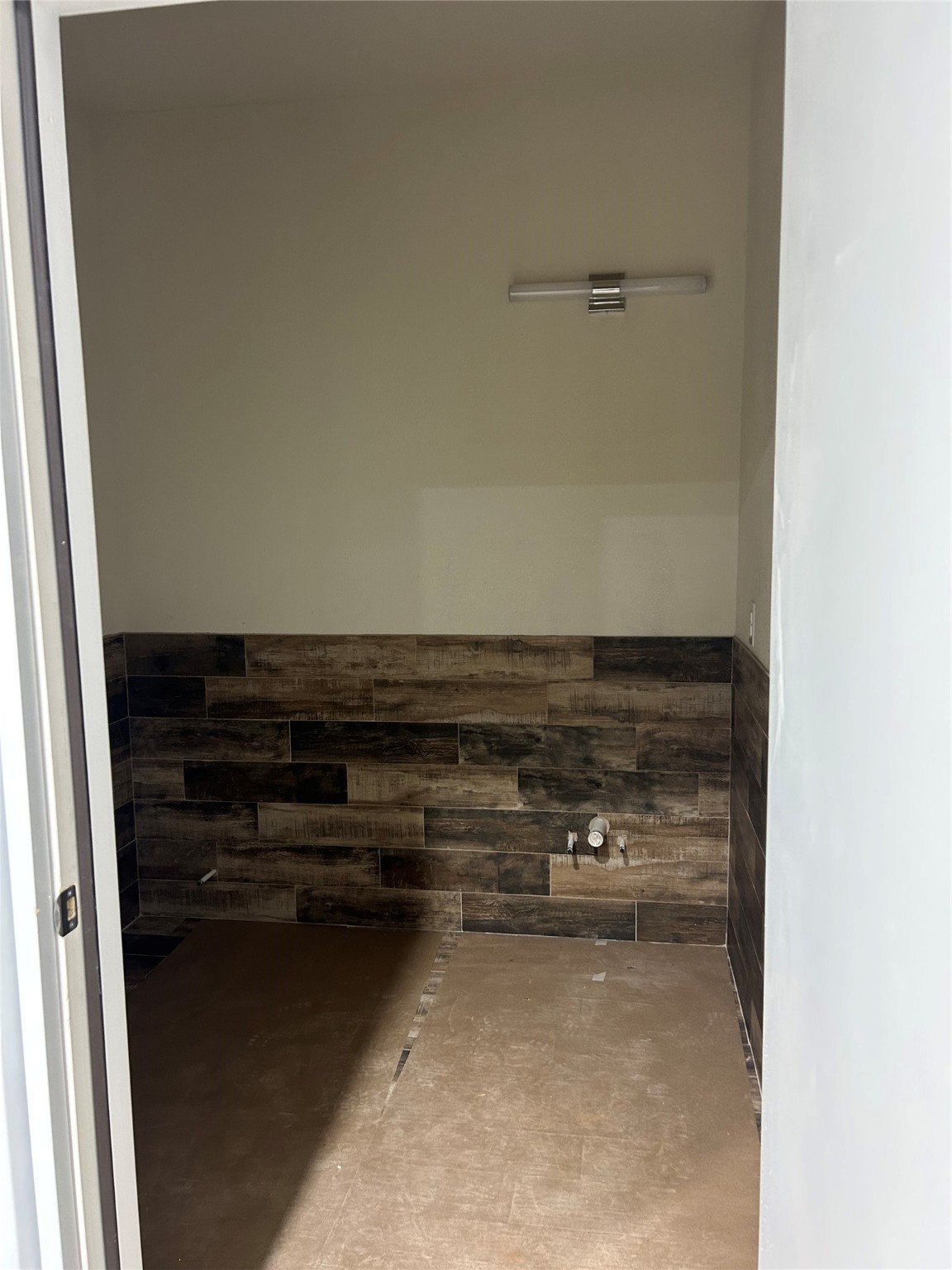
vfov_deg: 67.3
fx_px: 953
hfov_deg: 53.1
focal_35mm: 26
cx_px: 476
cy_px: 635
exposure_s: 1/60
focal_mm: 5.7
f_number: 1.5
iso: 160
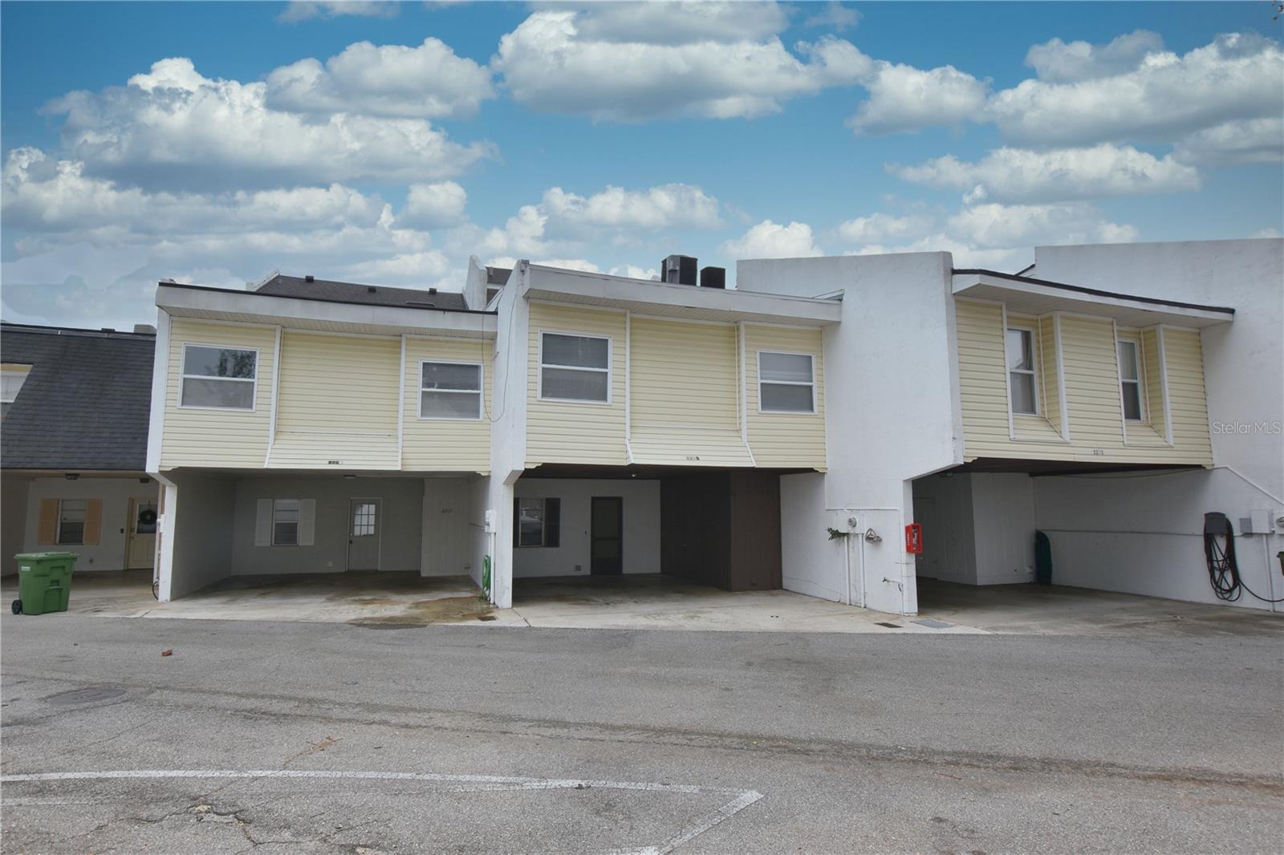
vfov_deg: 67.4
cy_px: 428
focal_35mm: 18
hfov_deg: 90.0
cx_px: 642
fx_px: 642
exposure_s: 1/500
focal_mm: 12
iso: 140
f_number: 8
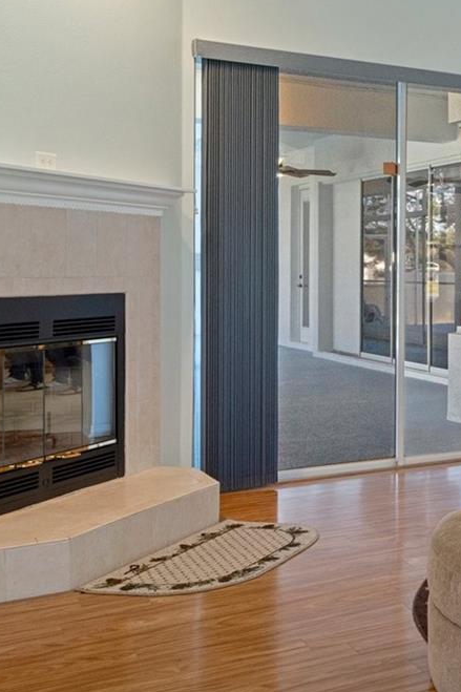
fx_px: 980
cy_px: 282
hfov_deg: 22.2
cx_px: 677
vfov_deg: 38.8
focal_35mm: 51
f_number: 8
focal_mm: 14
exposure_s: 1/2
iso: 320
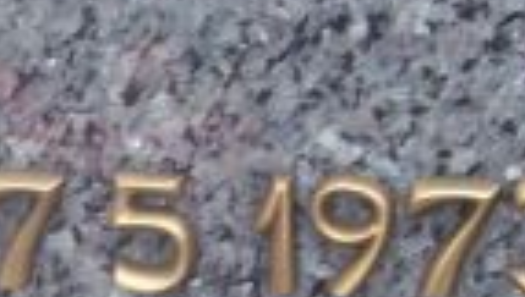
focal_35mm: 175
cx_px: -187
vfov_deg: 6.9
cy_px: 293
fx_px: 2440
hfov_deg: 11.9
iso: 80
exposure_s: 1/64
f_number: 2.7
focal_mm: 6
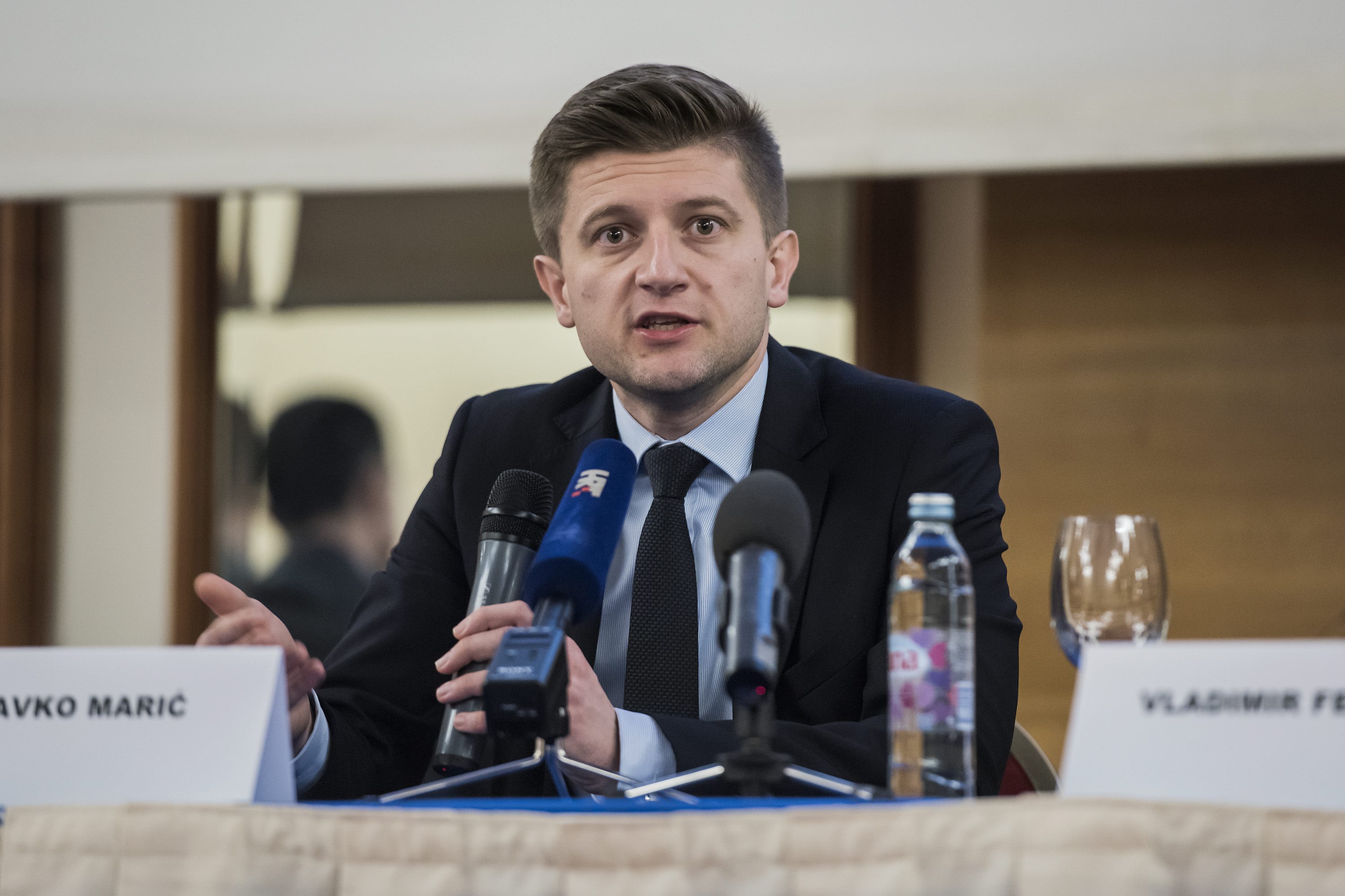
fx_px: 7285
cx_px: 672
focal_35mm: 195
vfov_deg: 7.0
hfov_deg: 10.5
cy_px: 448
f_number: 3.2
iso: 2500
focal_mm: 195
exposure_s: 1/100
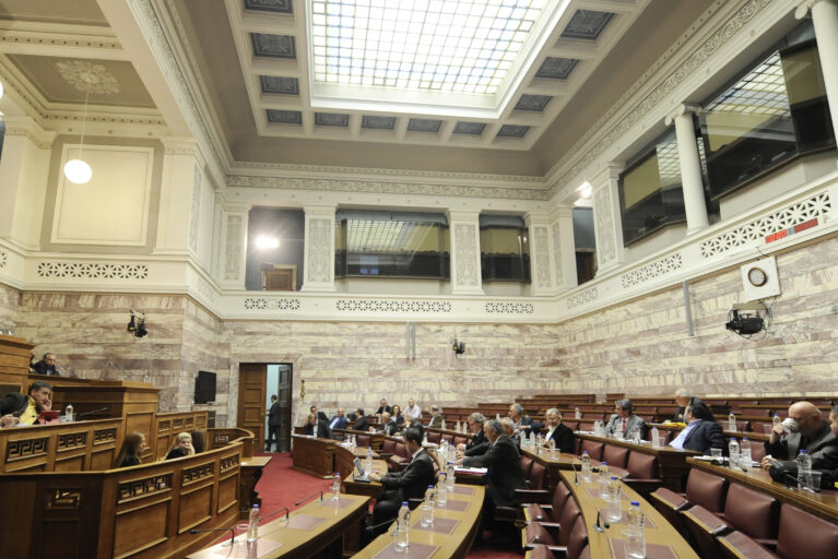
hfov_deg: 83.8
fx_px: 466
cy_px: 303
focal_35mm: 20
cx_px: 385
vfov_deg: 61.9
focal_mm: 15
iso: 2000
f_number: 3.5
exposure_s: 1/160
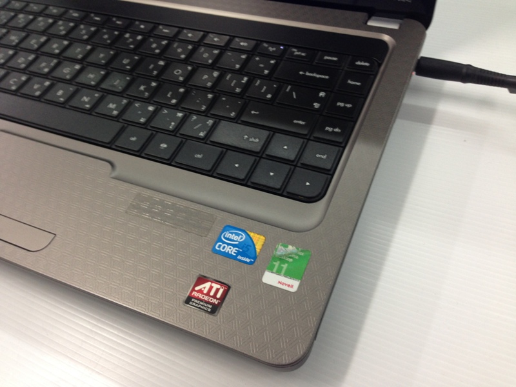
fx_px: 492
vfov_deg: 42.9
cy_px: 194
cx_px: 258
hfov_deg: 55.4
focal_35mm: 33
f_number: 2.4
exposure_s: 1/20
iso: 80
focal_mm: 4.12
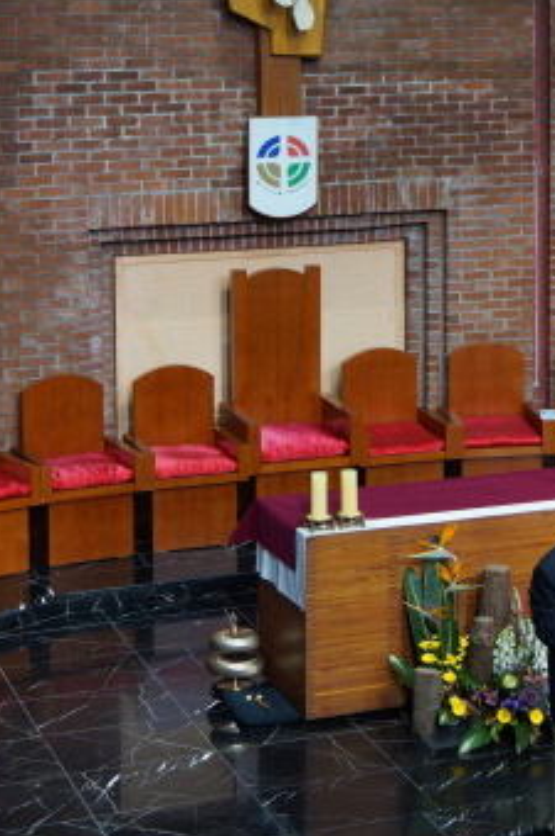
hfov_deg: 14.6
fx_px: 2134
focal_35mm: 92
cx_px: 512
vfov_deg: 21.9
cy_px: 187
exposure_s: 1/60
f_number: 4.5
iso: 1000
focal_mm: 32
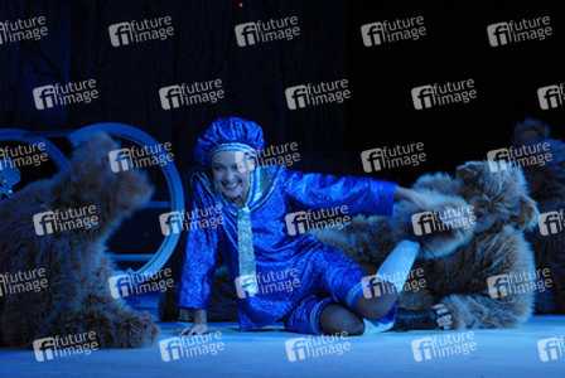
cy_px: 189
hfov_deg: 15.2
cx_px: 282
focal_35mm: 135
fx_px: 2121
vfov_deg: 10.2
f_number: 9
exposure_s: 1/50
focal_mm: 90
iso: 800
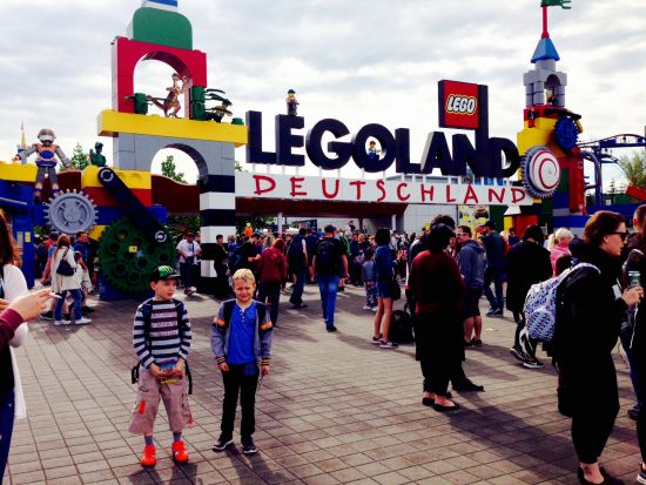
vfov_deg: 43.0
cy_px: 242
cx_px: 323
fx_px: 616
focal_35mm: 33
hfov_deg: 55.3
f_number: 2.4
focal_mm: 4.12
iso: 50
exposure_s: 1/1595
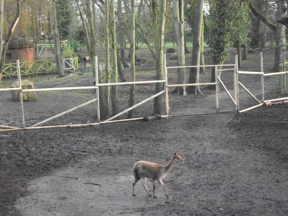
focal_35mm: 77
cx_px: 144
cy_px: 108
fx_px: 641
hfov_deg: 25.3
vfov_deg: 19.1
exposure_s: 1/250
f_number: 4.6
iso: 800
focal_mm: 13.7
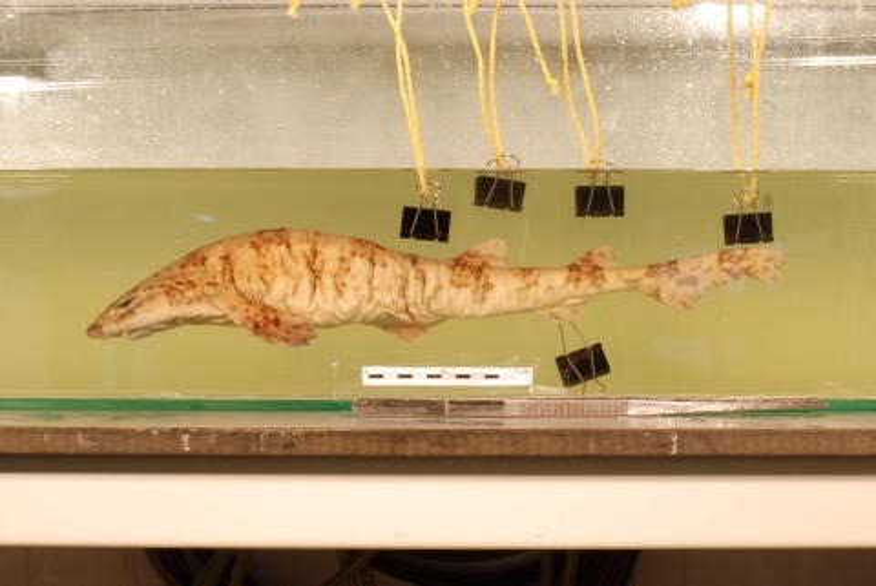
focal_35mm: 75
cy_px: 293
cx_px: 438
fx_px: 1827
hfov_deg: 27.0
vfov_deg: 18.2
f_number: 9
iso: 100
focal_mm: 50
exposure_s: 1/2
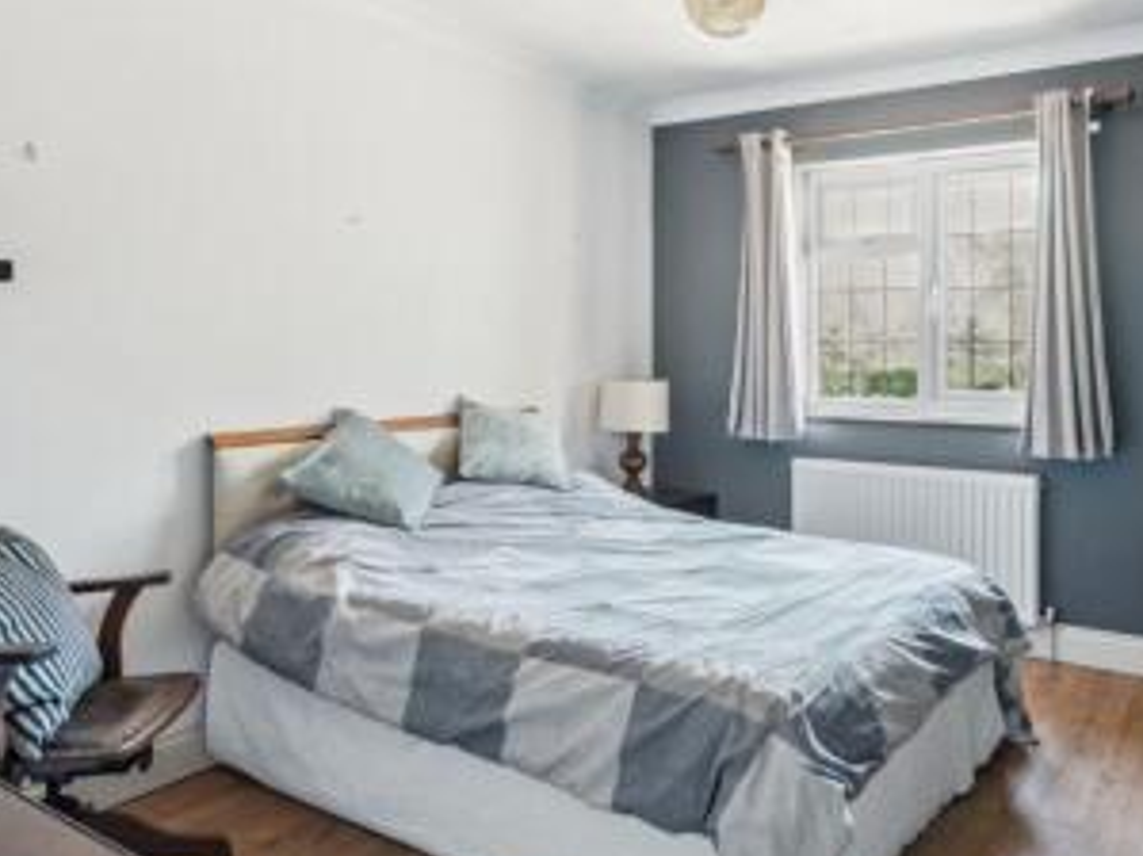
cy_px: 350
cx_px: 757
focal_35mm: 26
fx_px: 858
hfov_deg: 65.6
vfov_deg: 52.7
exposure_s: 1/10
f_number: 4
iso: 640
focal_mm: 17
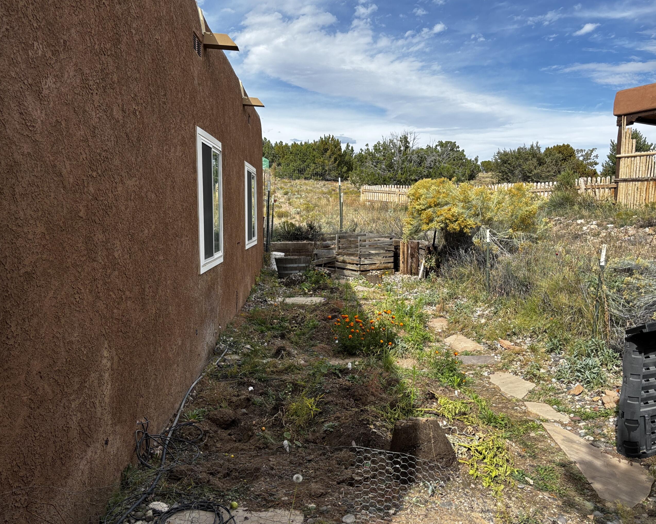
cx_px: 333
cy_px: 265
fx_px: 582
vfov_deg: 48.5
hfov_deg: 58.8
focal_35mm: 30
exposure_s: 1/2398
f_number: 1.6
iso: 50
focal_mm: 5.96
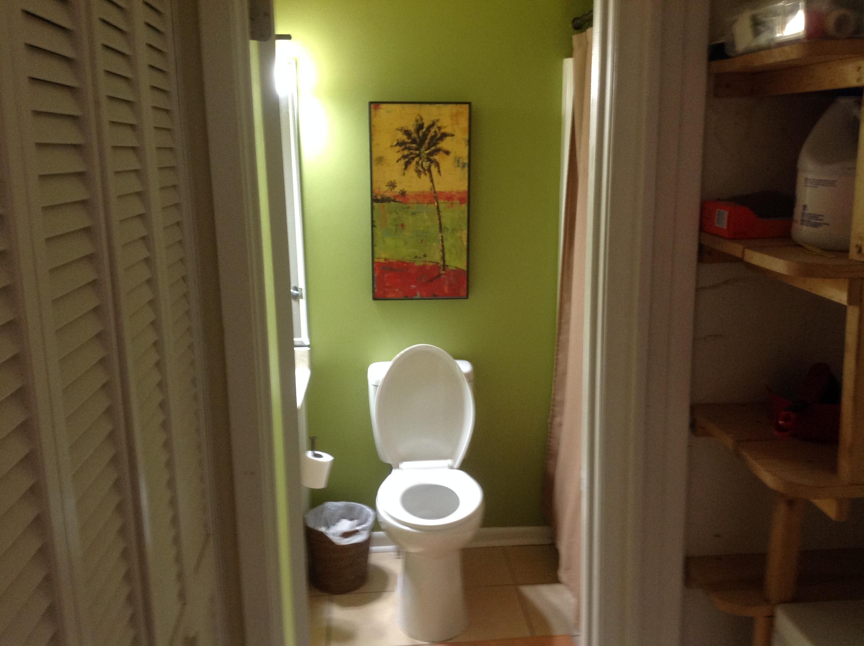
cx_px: 432
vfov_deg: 40.6
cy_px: 323
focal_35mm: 35
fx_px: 872
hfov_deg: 52.7
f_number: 2.4
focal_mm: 4.28
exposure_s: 1/15
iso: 125
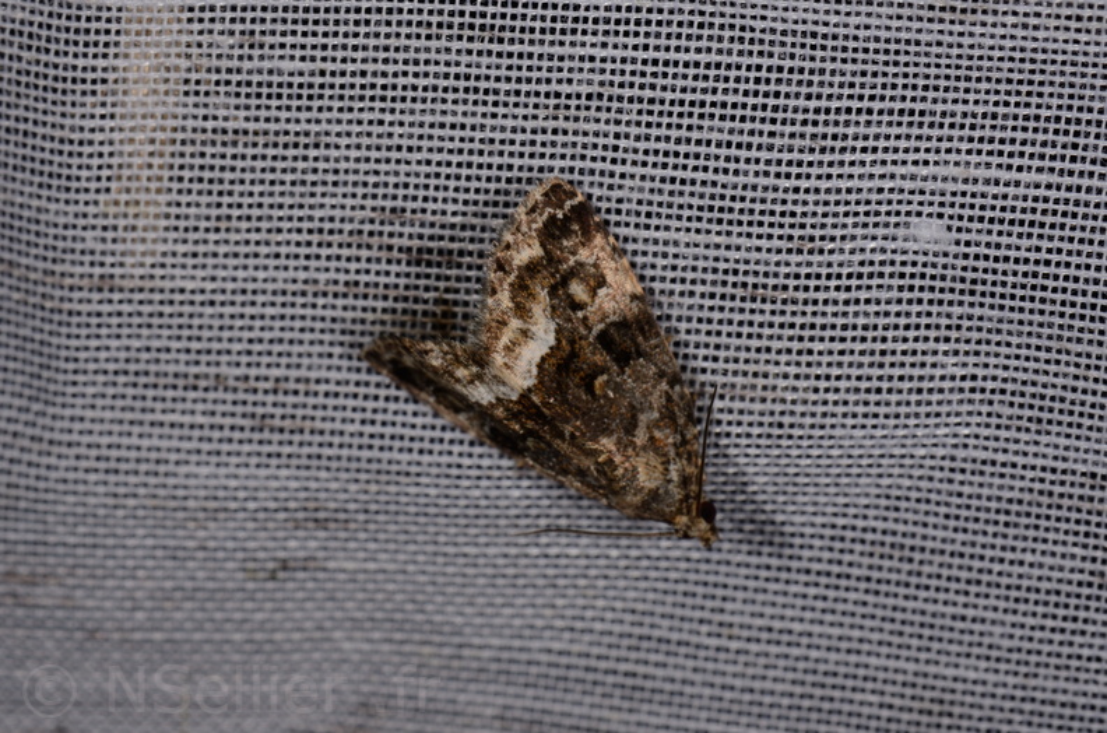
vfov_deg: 10.7
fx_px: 3911
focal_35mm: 128
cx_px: 554
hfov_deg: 16.1
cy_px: 366
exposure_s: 1/60
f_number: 25
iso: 100
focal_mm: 85
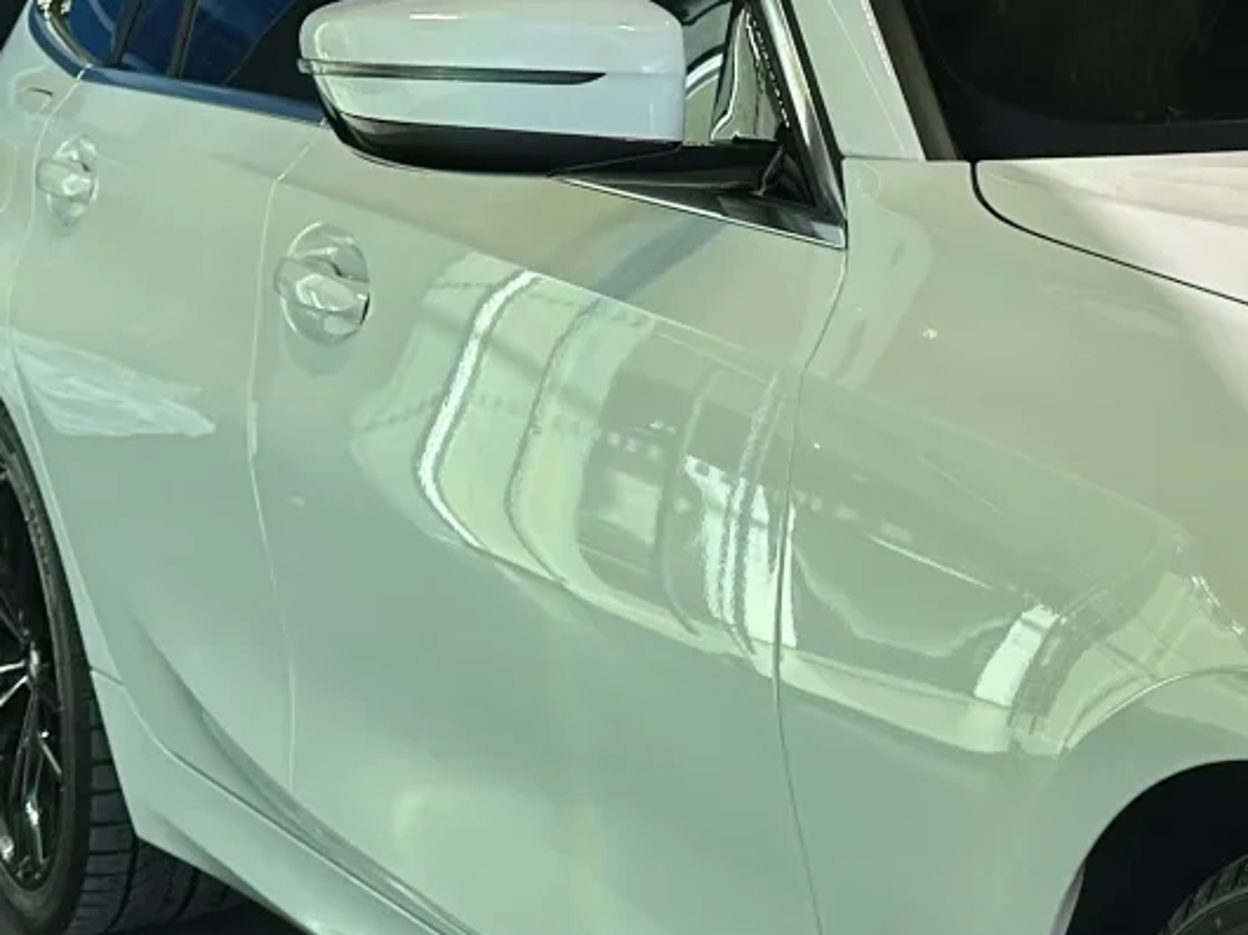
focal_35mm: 87
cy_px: 518
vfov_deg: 17.0
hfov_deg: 19.8
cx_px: 1813
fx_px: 3135
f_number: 1.78
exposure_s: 1/750
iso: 80
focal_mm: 6.86
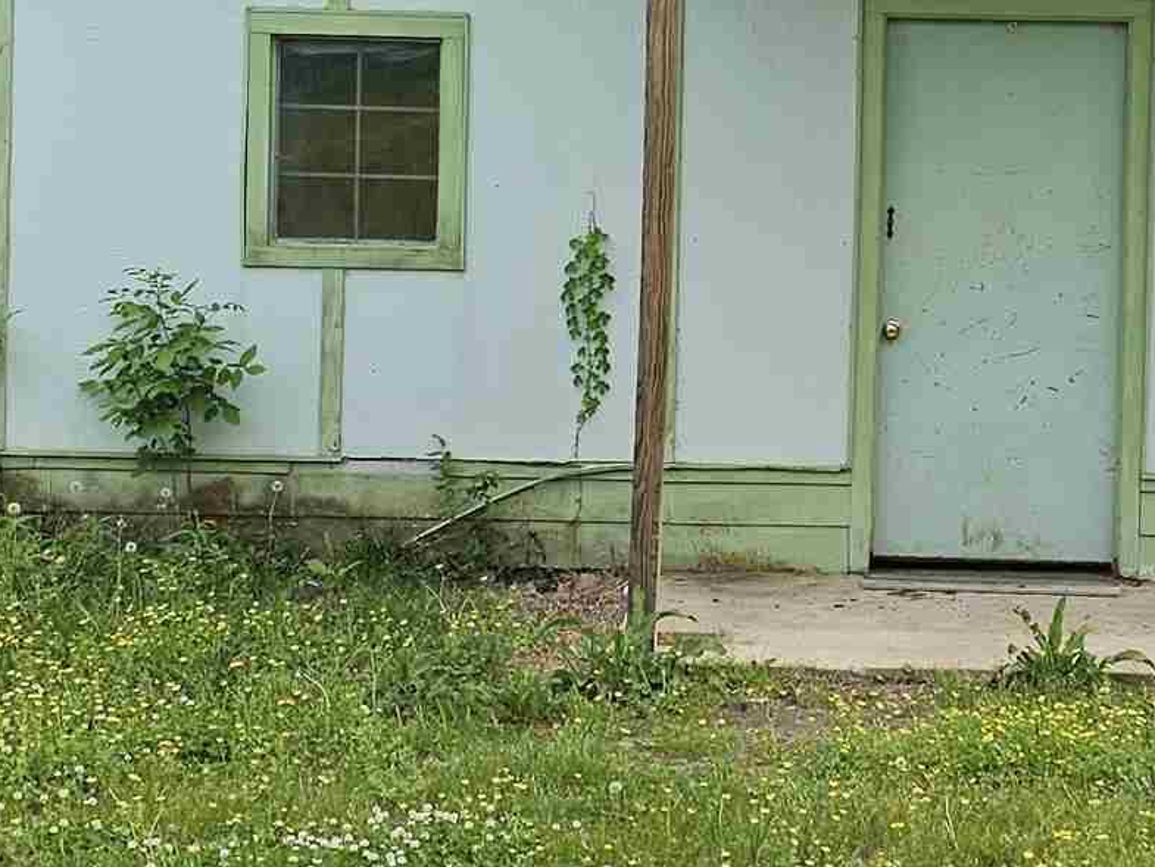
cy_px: 258
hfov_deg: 21.5
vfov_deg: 16.4
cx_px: 934
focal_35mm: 90
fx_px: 3003
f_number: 1.7
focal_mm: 6.3
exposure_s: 1/501
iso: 10
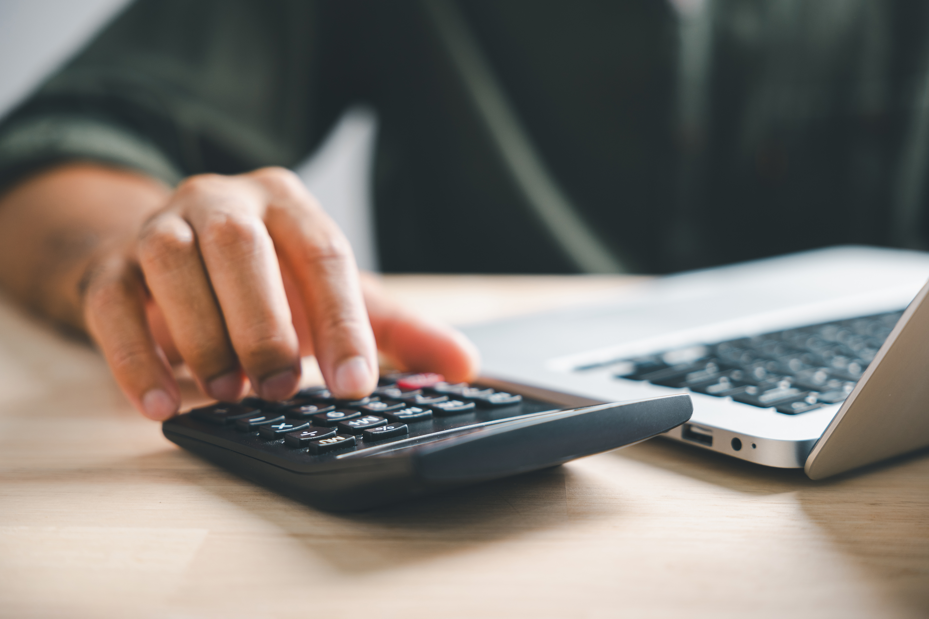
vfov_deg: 21.9
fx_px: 1600
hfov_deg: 32.4
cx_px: 464
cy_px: 310
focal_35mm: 62
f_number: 2.8
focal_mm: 62
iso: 320
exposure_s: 1/125
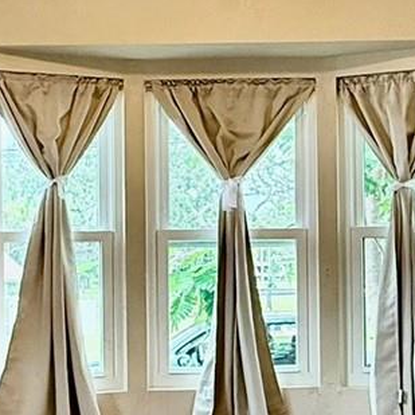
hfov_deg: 26.9
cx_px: 238
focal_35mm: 64
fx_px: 868
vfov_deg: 26.8
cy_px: 243
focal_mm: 2.22
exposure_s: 1/120
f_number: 2.2
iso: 160
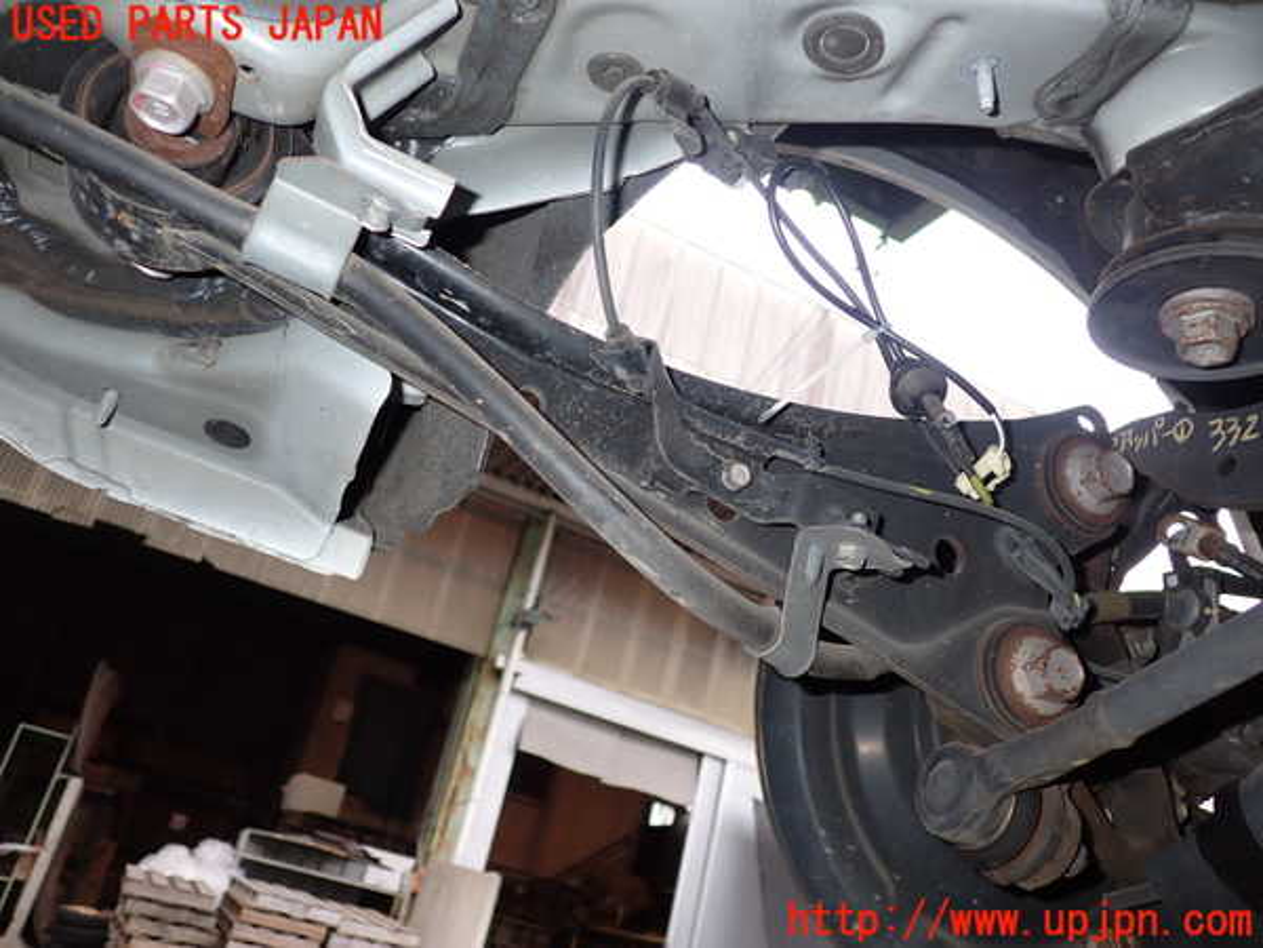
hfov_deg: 60.0
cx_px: 632
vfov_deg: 46.8
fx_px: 1095
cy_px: 474
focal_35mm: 30
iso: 160
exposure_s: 1/60
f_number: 2.3
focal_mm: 5.4
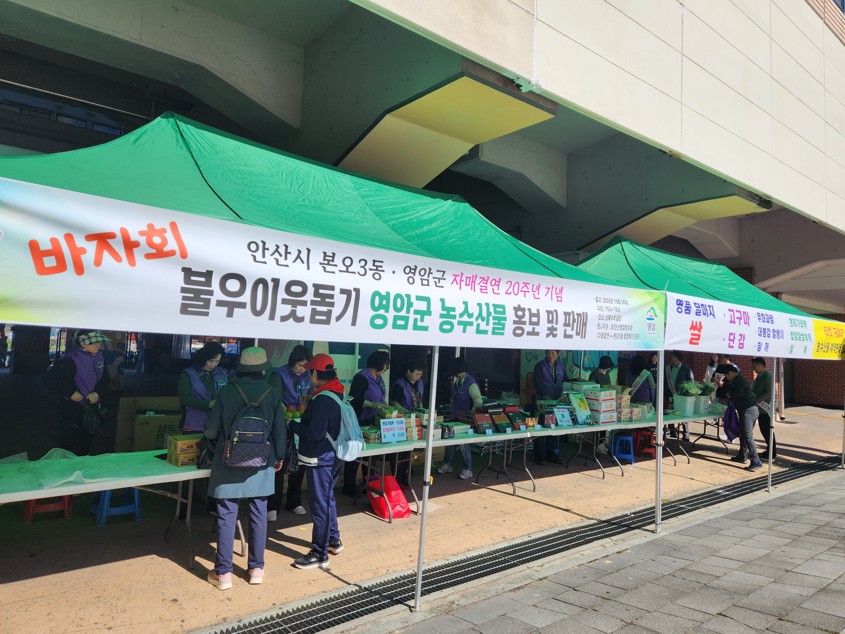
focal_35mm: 24
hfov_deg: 71.6
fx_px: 586
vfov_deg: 56.8
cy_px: 306
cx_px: 422
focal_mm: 5.4
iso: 20
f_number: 1.8
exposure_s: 1/2321
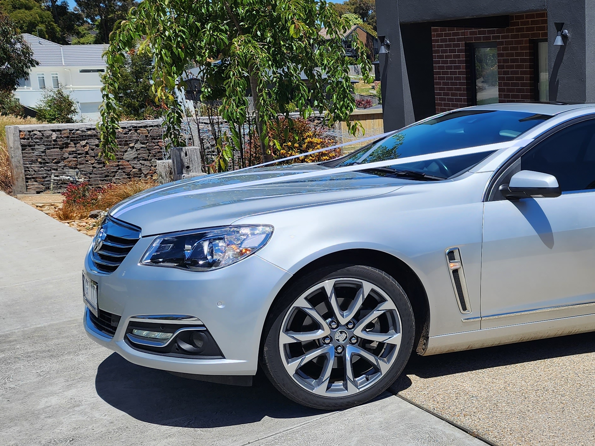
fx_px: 842
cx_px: 567
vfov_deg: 29.7
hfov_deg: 35.9
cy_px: 240
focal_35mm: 49
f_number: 1.8
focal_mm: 6.4
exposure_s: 1/1704
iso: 12
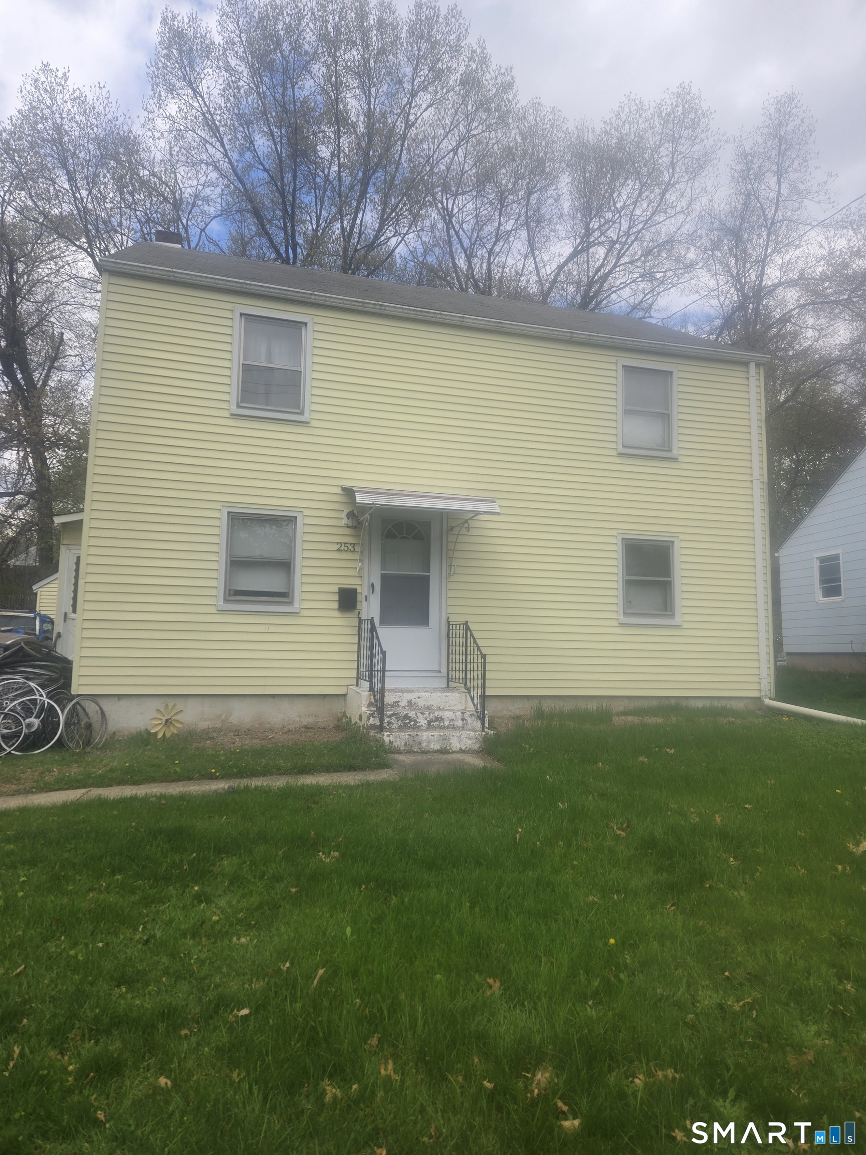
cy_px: 578
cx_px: 433
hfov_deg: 58.9
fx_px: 767
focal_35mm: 23
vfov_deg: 73.9
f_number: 1.8
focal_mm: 5.4
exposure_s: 1/1218
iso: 25
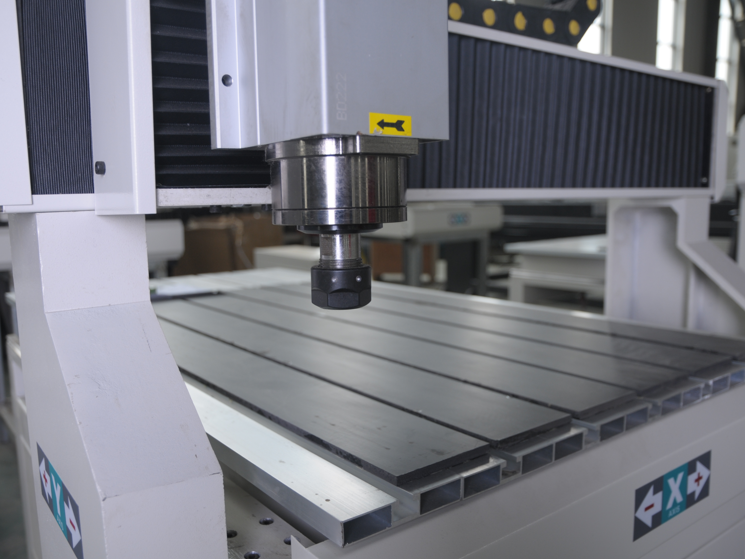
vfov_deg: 46.8
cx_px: 314
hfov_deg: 59.7
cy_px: 282
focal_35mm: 30
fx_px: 646
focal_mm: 18
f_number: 4
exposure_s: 1/125
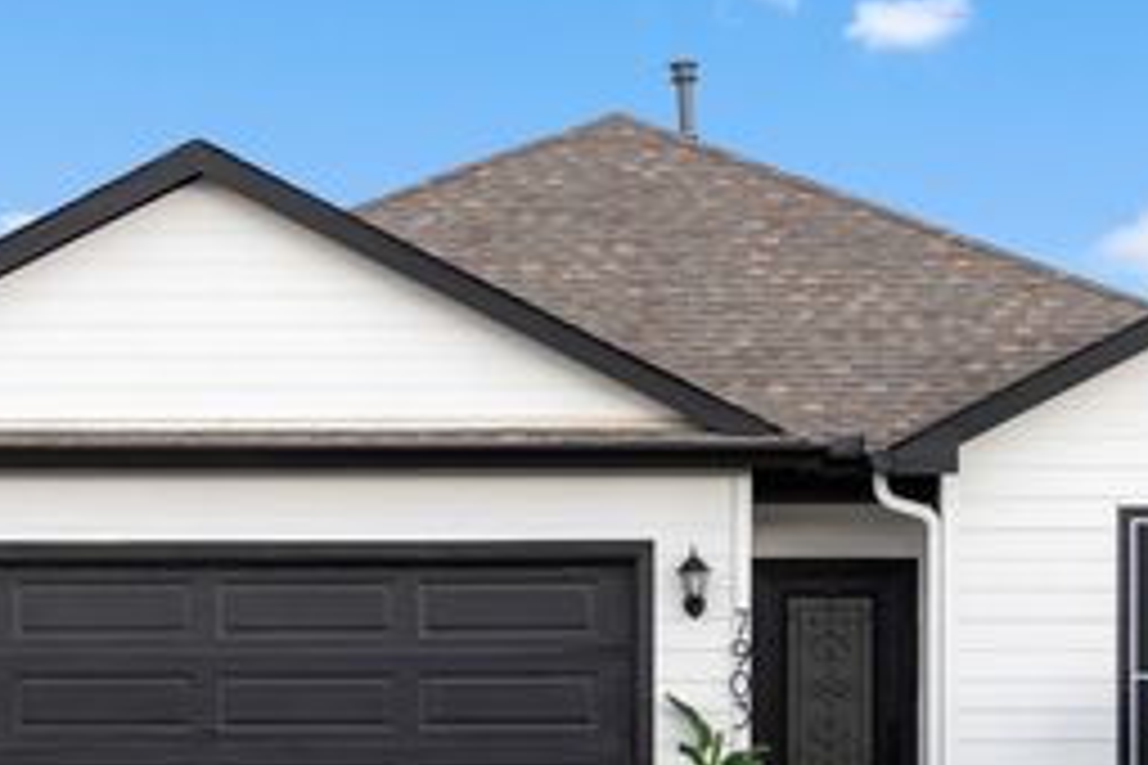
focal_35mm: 114
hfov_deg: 17.9
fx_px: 3635
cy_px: 554
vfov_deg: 12.0
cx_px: 608
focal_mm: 58
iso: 200
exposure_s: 1/250
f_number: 4
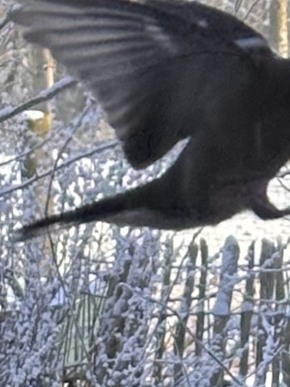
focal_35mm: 295
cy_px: 256
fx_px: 3299
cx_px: 299
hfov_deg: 5.0
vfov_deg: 6.7
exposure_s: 1/1095
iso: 64
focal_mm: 6.86
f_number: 1.78
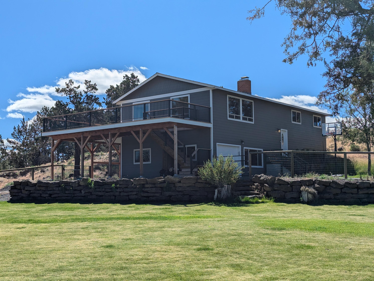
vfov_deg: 30.3
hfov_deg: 39.6
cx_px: 187
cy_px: 140
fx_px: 519
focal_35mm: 48
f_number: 1.85
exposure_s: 1/4219
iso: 45
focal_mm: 6.81
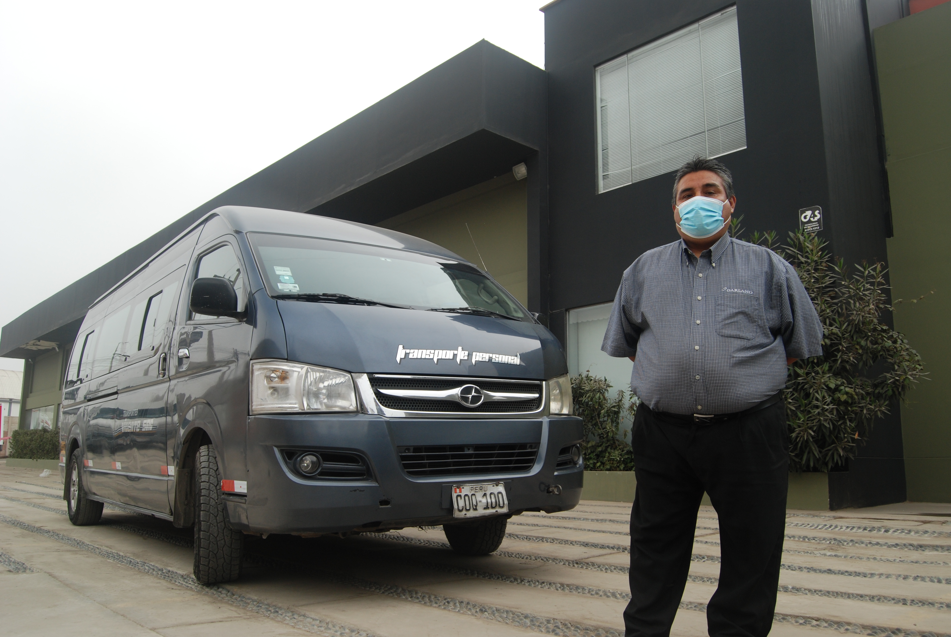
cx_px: 476
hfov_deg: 64.5
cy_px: 318
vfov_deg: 45.8
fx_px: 754
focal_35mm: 28
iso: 200
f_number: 5.6
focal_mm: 19
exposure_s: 1/125
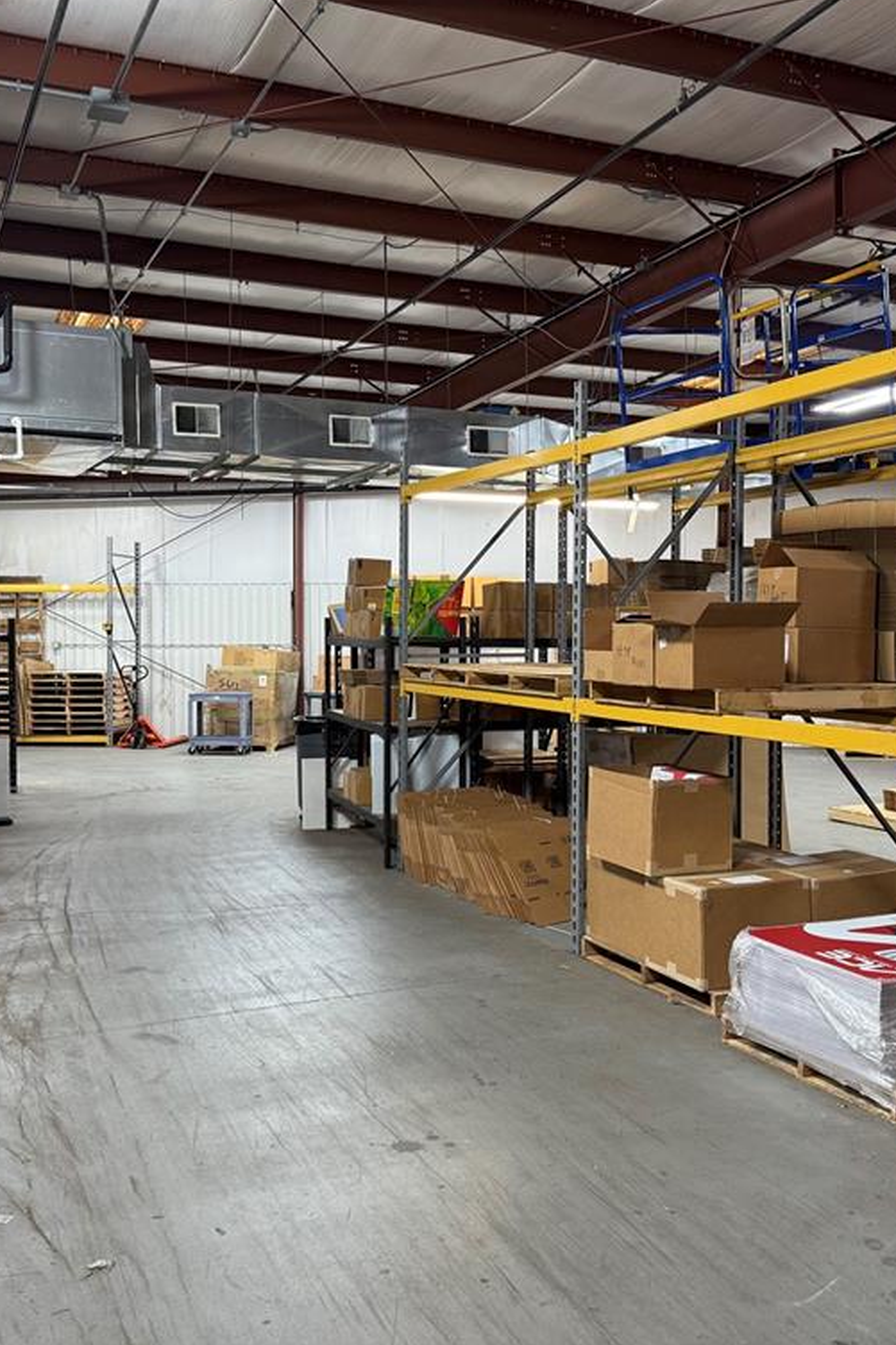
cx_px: 465
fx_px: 1270
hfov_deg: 38.9
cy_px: 664
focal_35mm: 34
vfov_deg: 55.8
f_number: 1.78
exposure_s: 1/61
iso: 160
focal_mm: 6.76
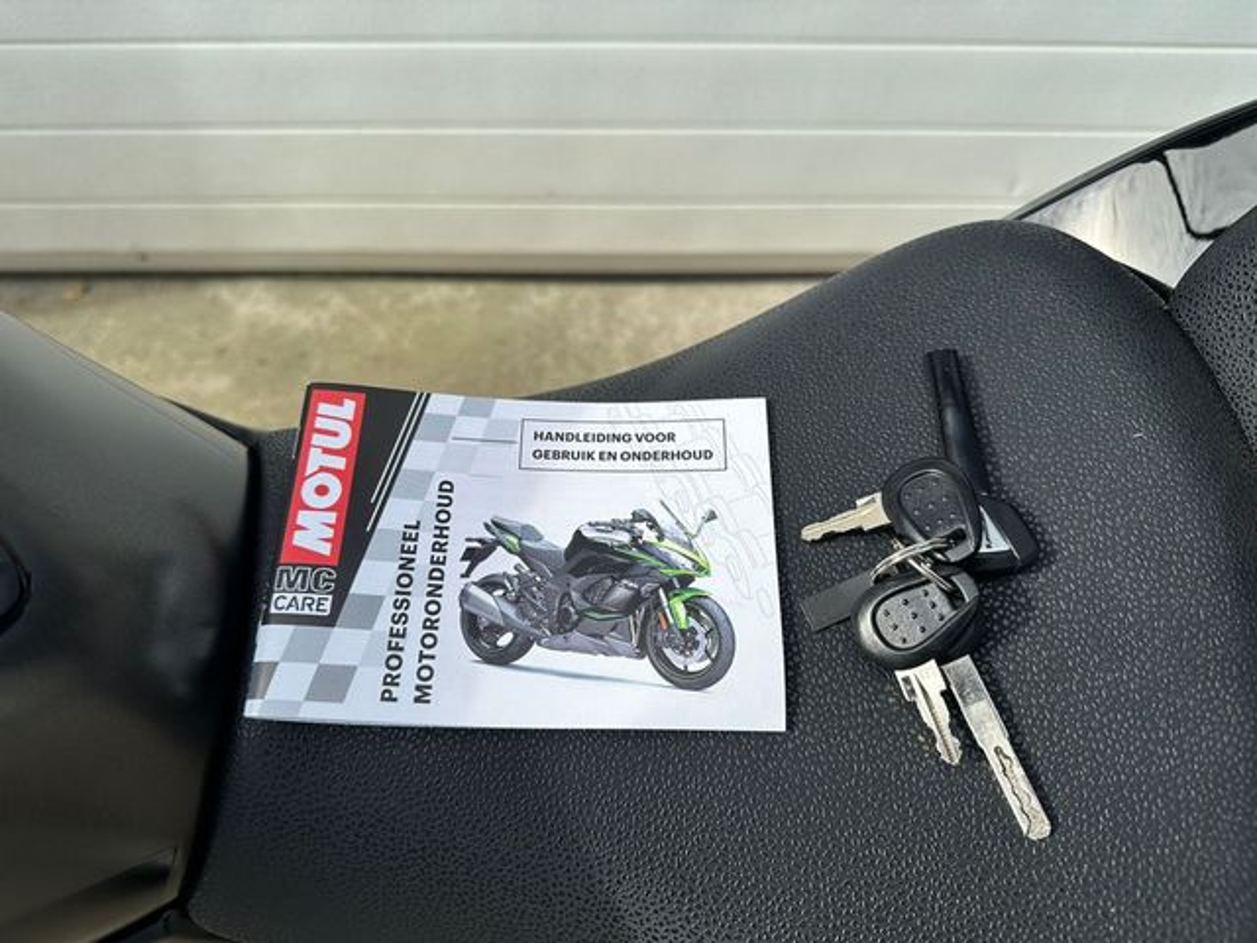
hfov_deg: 71.6
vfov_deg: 56.8
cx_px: 628
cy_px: 472
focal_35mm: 24
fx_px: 872
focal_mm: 6.86
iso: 80
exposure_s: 1/3472
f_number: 1.78
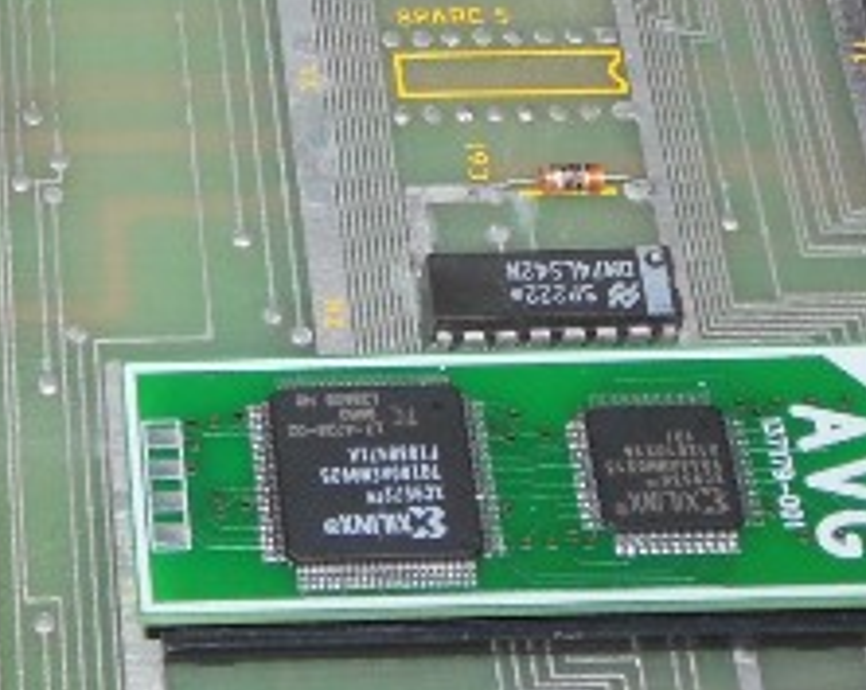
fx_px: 1920
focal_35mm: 75
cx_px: 78
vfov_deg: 20.0
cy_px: 70
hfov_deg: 24.6
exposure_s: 1/30
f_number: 7.2
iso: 200
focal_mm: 6.8
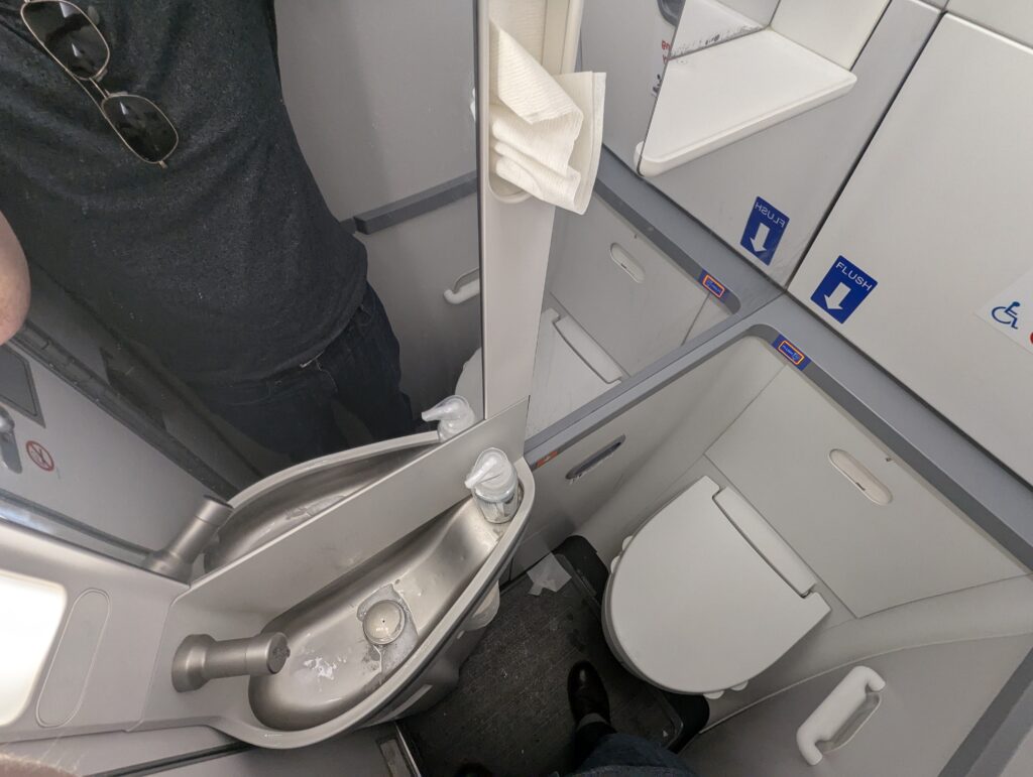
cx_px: 516
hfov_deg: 94.4
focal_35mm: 16
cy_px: 388
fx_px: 478
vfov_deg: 78.2
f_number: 2.2
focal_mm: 2.35
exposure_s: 1/113
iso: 170
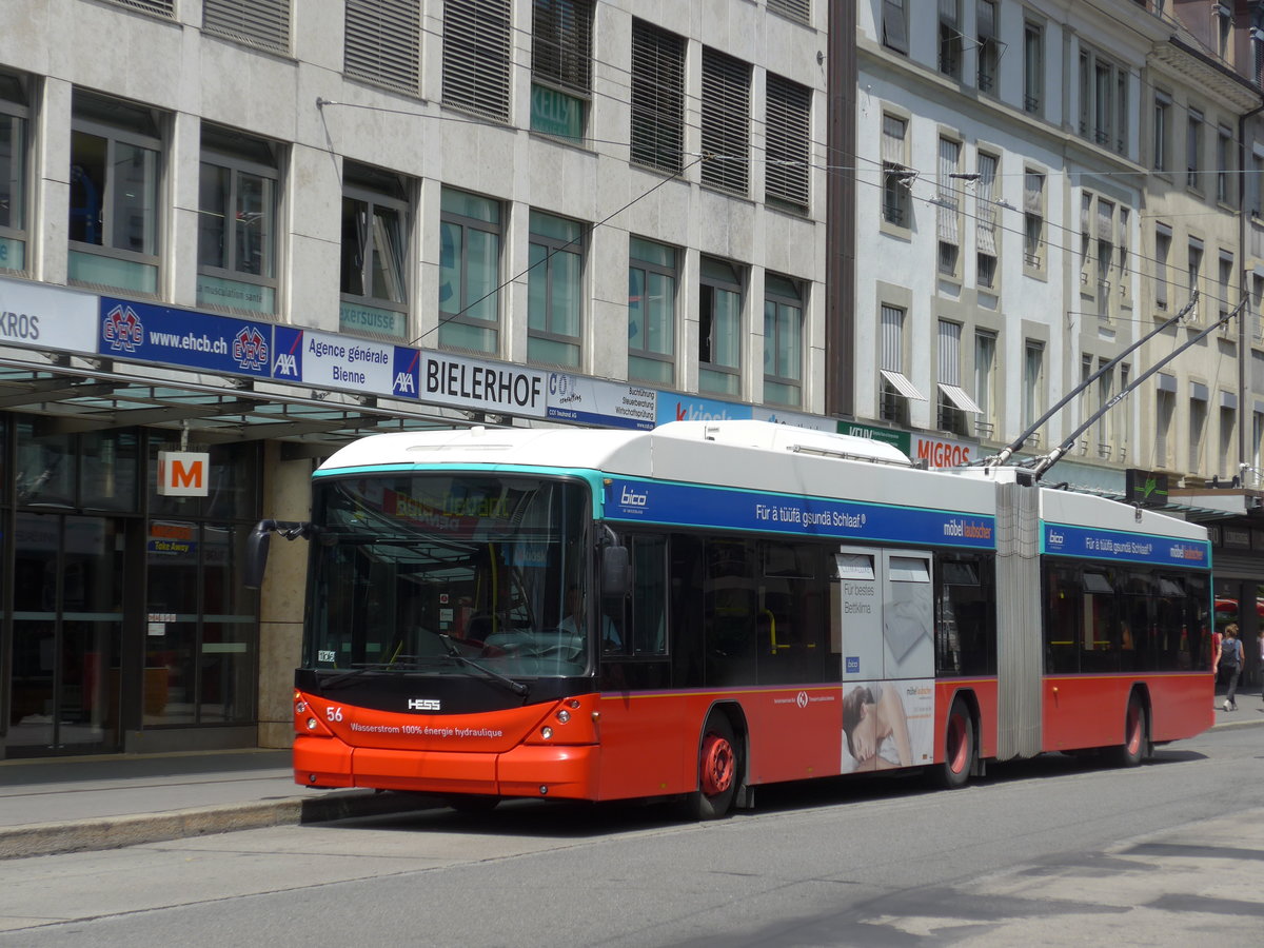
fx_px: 3140
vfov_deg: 17.2
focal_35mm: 86
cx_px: 632
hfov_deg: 22.8
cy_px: 474
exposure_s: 1/800
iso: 80
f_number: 4.5
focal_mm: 17
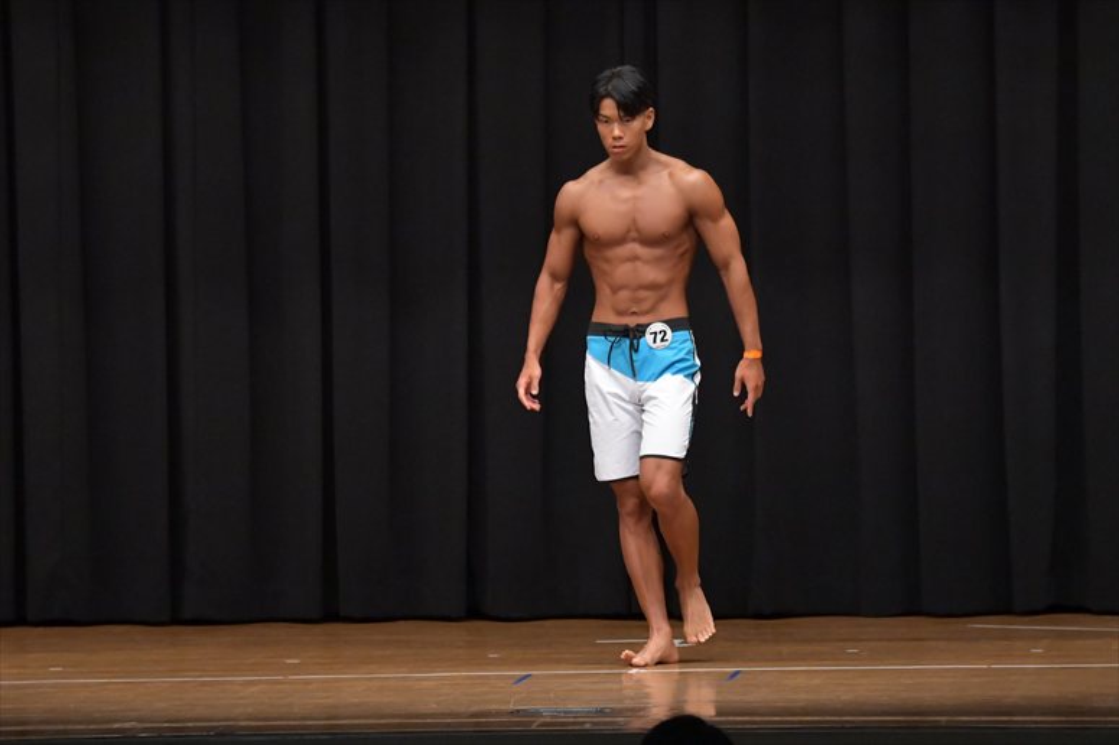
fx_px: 6990
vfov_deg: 6.1
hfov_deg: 9.2
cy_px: 372
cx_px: 560
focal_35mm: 225
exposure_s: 1/400
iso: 6400
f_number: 5.6
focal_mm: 150
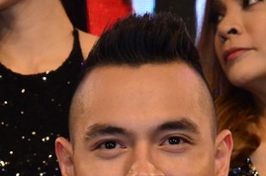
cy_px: 233
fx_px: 2632
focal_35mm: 357
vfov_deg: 3.8
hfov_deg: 5.8
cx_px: -43
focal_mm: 80
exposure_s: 1/160
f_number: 9
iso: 2500
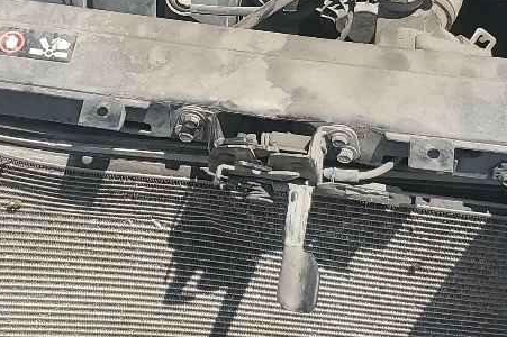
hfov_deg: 21.2
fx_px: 1351
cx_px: 192
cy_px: 78
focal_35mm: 96
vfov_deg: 14.2
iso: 50
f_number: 1.5
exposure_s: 1/1667
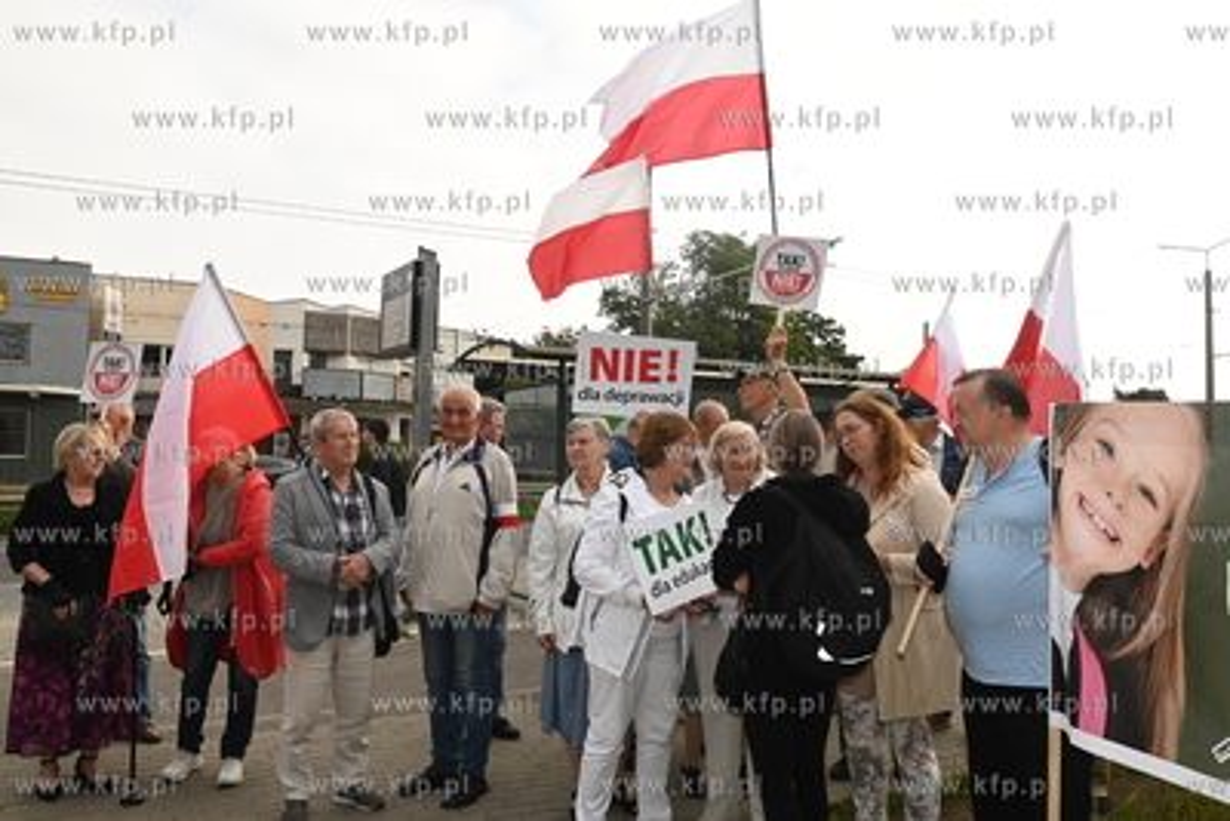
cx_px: 615
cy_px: 410
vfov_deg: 45.0
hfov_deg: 63.6
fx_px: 991
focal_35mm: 29
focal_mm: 29
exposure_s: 1/200
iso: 200
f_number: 10
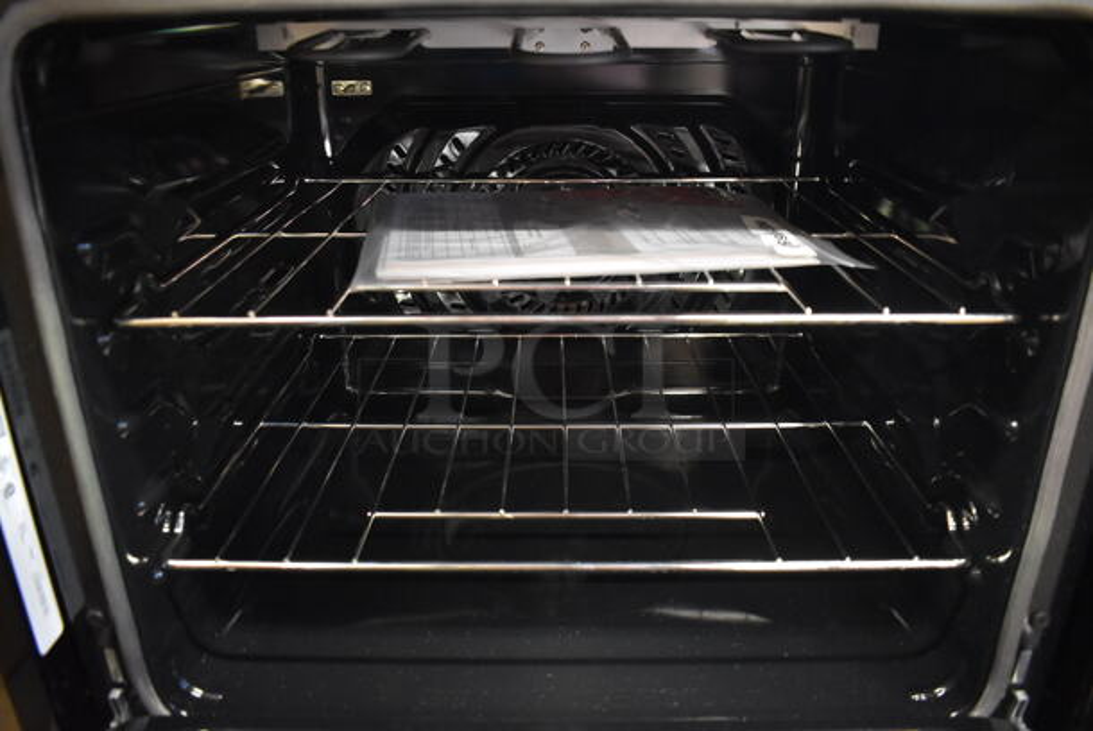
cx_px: 546
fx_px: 821
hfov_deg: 67.3
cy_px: 366
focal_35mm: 27
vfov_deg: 48.0
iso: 3200
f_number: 3.5
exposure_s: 1/25
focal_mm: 18
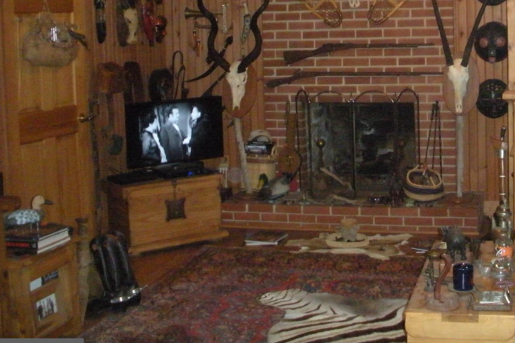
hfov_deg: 33.8
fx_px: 830
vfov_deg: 23.1
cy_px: 71
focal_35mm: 58
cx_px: 385
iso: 800
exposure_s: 1/60
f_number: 3.5
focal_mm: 6.3
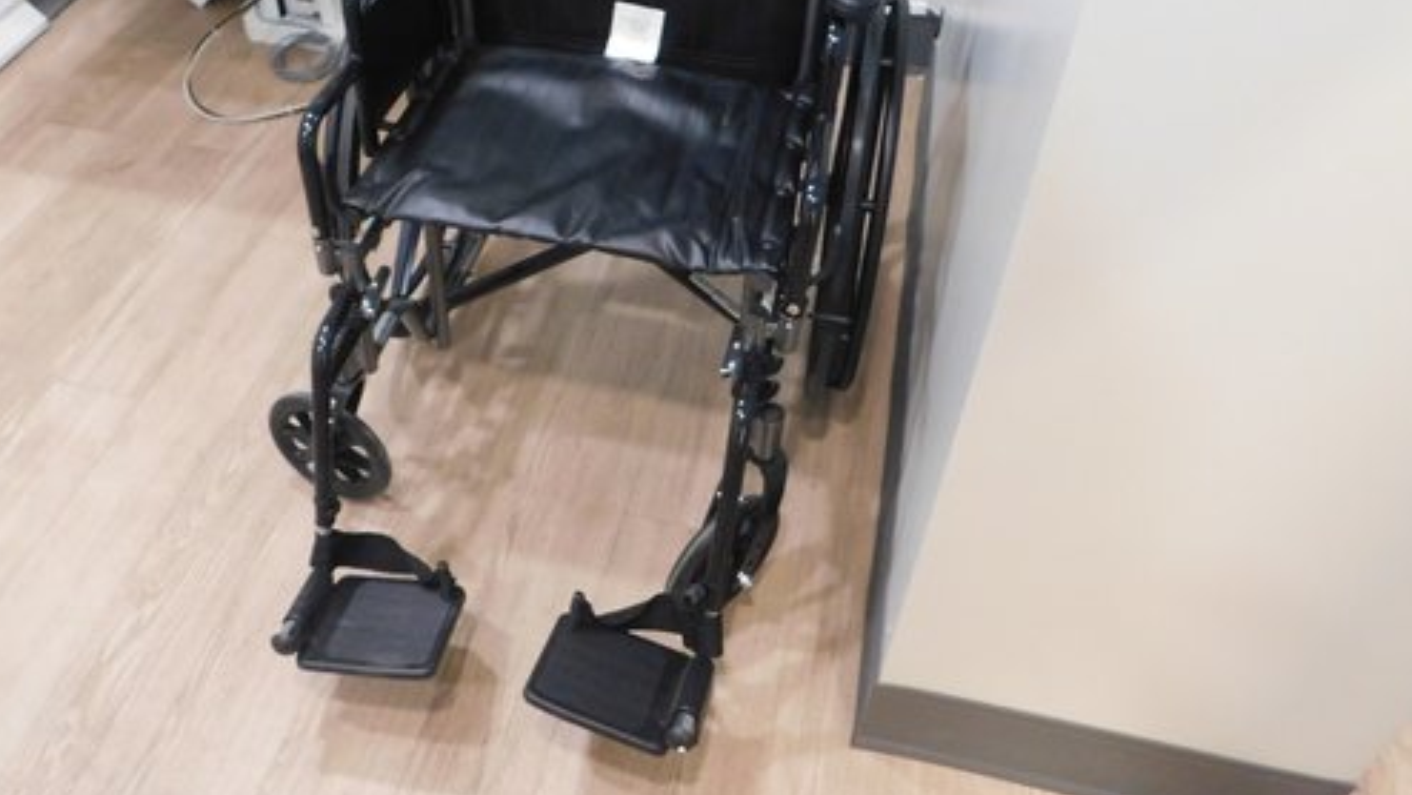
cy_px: 253
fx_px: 1198
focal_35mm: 32
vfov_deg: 36.2
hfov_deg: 60.5
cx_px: 559
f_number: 3
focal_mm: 4
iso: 400
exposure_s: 1/15
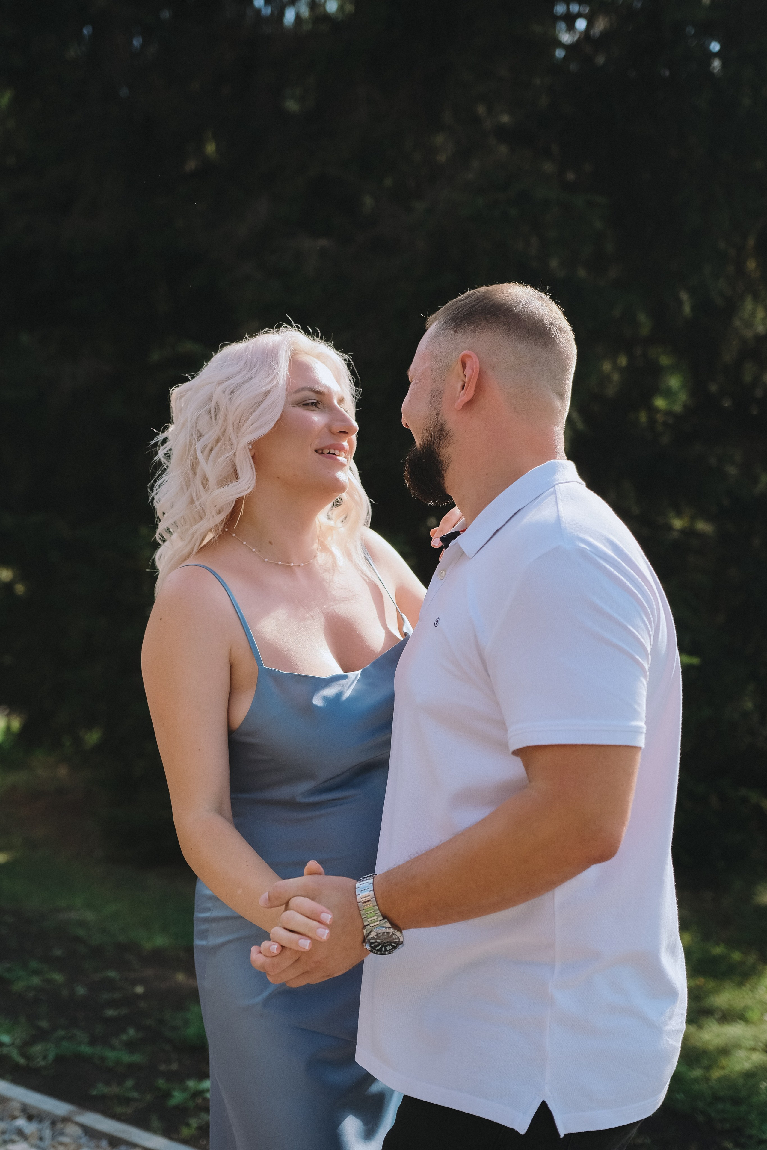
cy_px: 575
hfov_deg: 25.5
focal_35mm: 53
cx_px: 384
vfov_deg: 37.5
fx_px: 1694
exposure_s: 1/3000
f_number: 2.2
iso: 640
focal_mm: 35
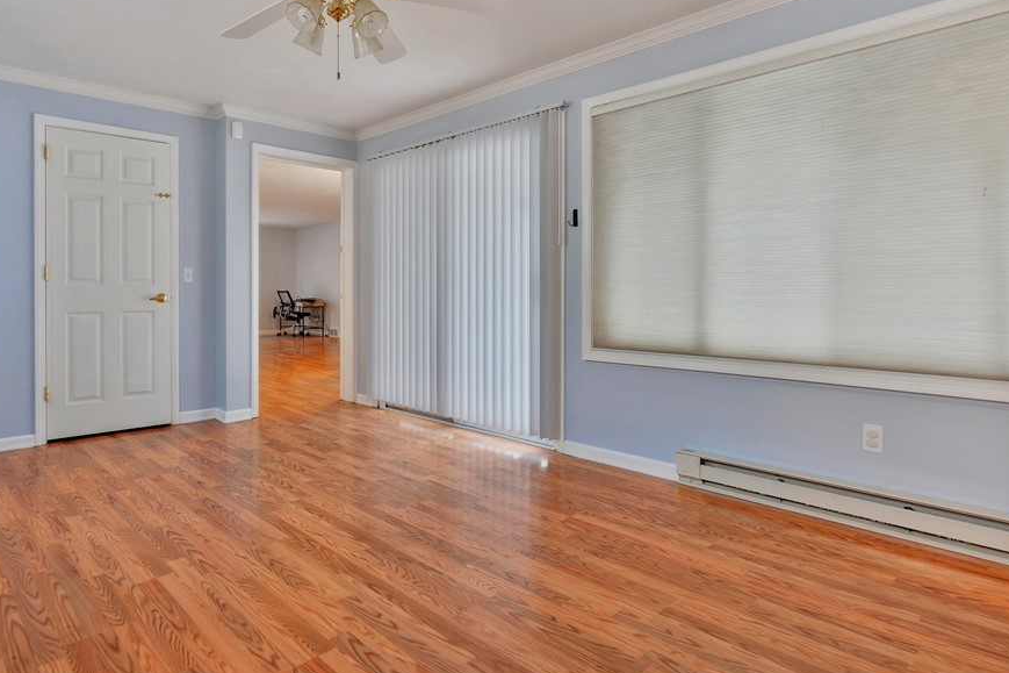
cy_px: 292
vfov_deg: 61.7
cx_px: 447
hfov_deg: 83.7
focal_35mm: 20
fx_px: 560
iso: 400
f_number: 4
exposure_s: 1/40
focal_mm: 16
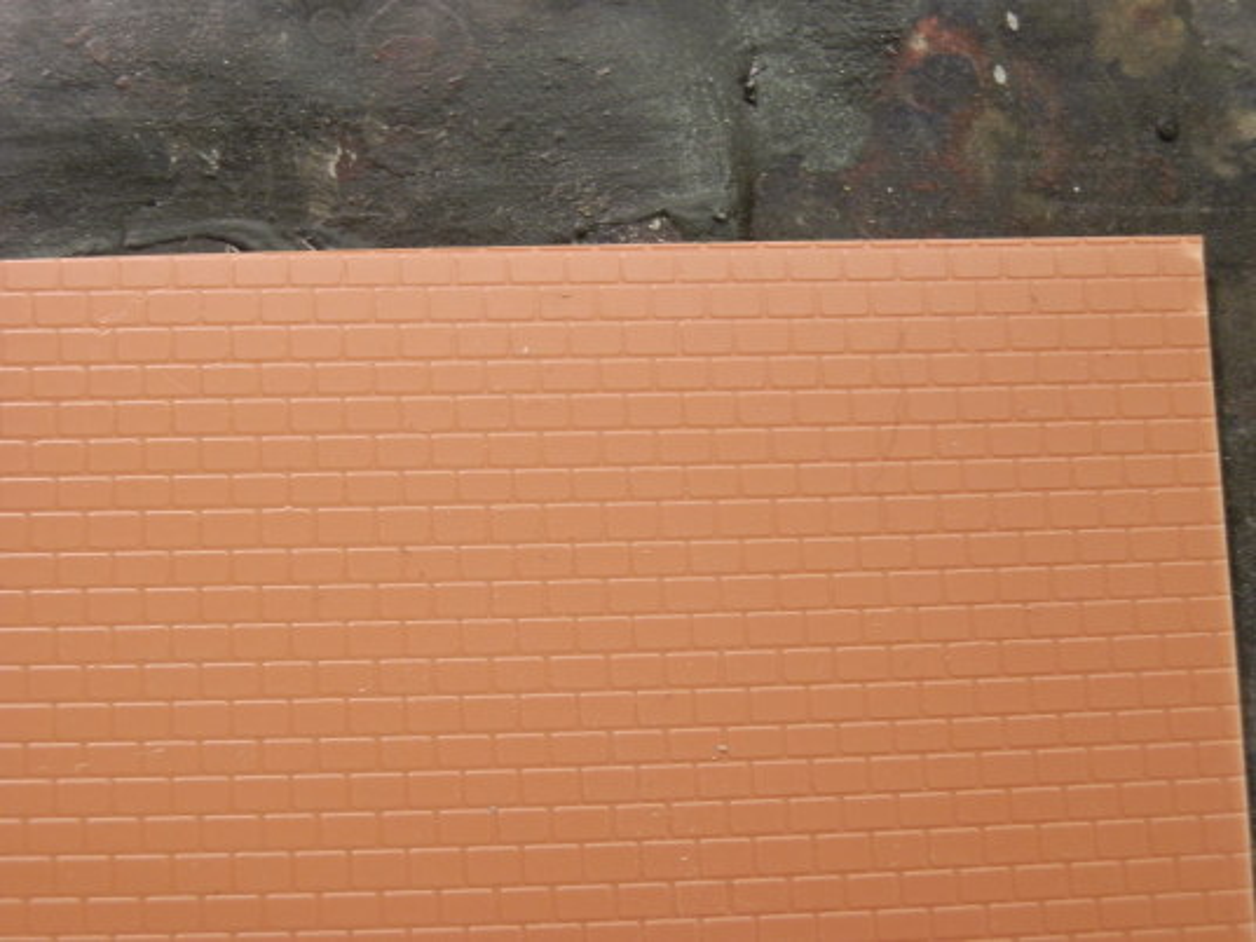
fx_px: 2213
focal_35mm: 61
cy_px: 471
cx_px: 628
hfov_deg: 31.7
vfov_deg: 24.0
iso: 200
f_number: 3.7
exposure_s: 1/13
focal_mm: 10.99
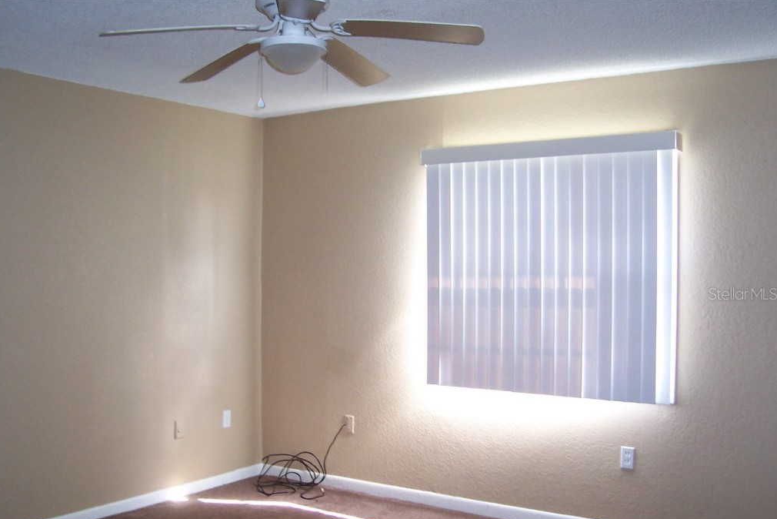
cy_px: 293
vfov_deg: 34.2
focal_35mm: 39
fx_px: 842
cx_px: 387
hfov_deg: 49.5
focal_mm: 5.6
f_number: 2.8
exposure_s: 1/15
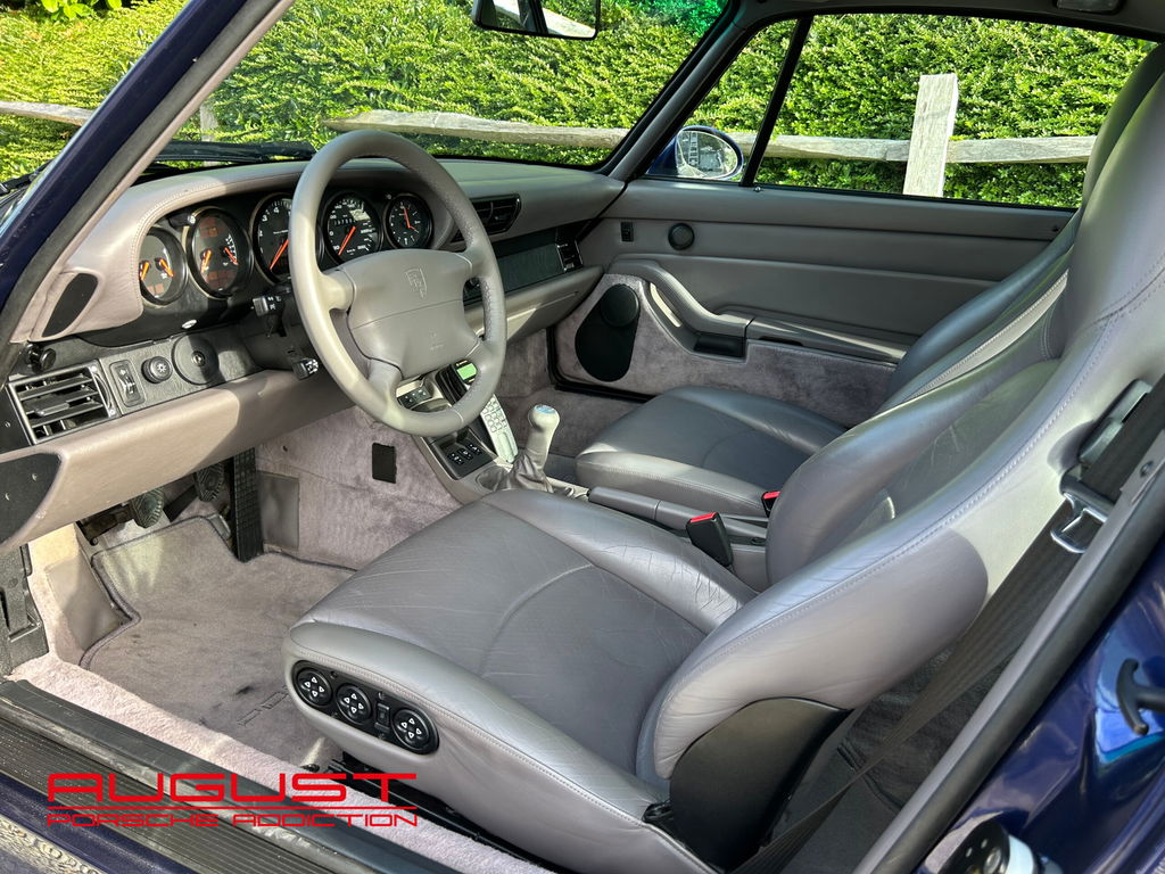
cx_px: 582
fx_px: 875
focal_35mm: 26
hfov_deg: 67.3
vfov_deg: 53.1
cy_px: 437
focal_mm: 5.7
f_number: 1.5
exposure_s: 1/161
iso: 40
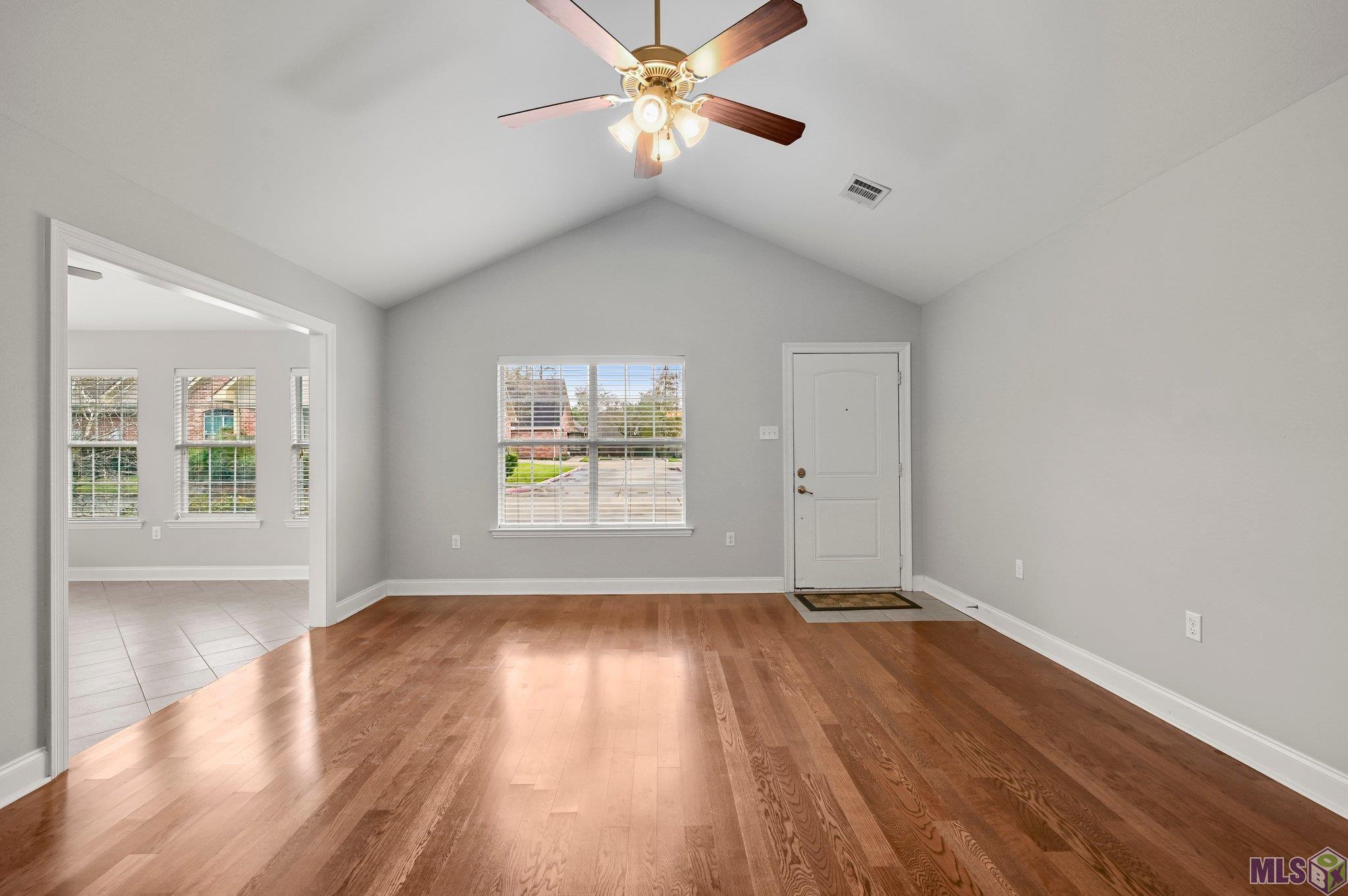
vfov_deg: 73.7
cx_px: 674
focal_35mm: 16
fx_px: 599
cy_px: 448
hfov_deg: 96.8
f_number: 10
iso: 200
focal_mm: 16
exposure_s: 1/2.5
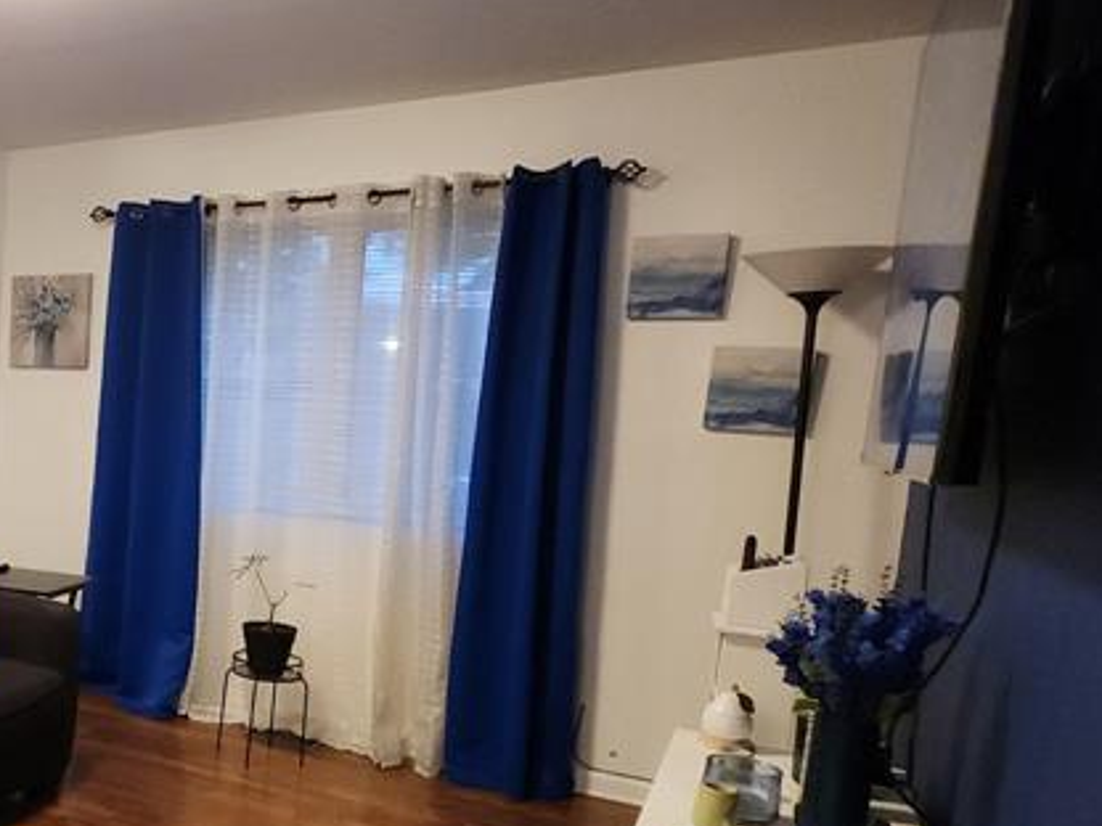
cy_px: 527
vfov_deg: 43.7
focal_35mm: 32
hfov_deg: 45.1
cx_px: -69
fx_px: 1019
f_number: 2.2
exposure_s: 1/40
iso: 320
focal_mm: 2.2
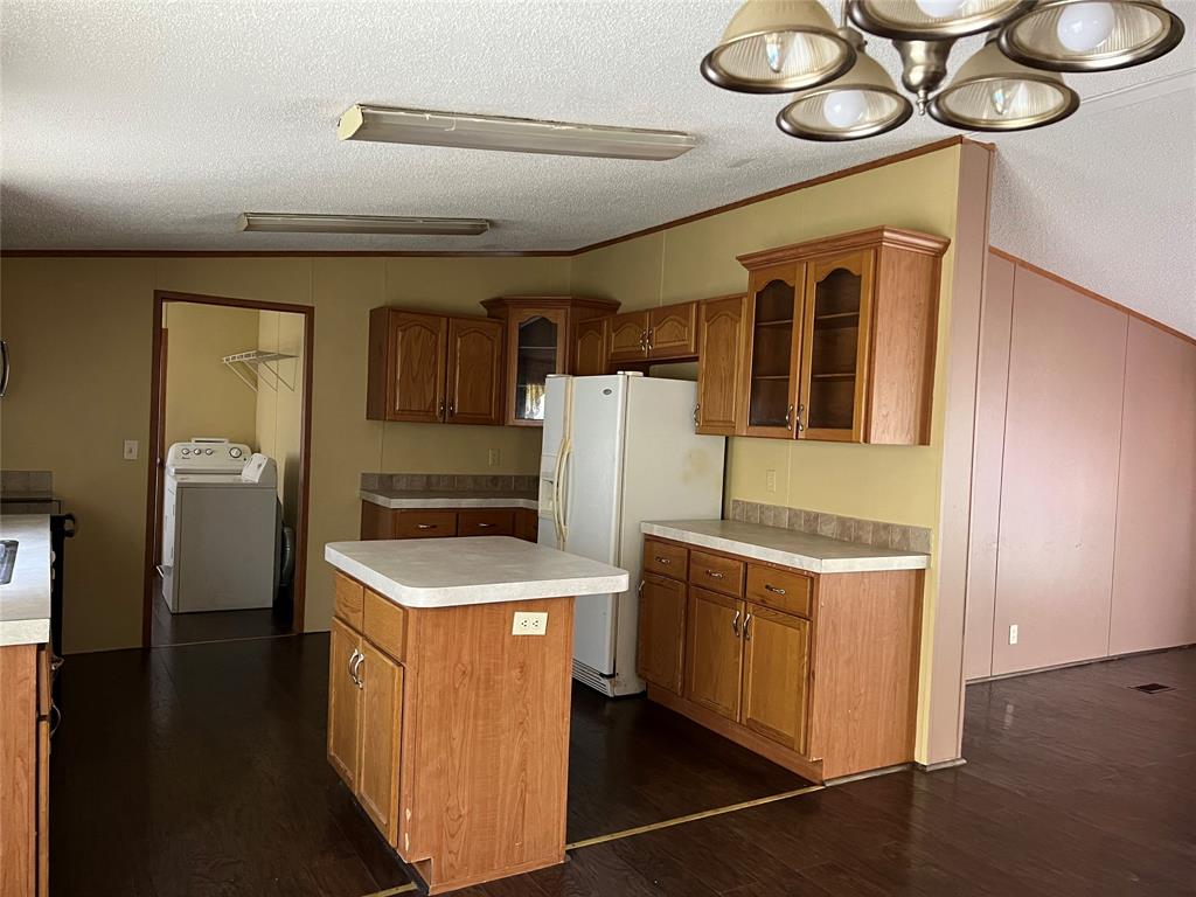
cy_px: 448
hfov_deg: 67.3
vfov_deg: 53.1
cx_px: 598
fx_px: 898
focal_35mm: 26
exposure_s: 1/54
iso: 500
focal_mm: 5.7
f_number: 1.5
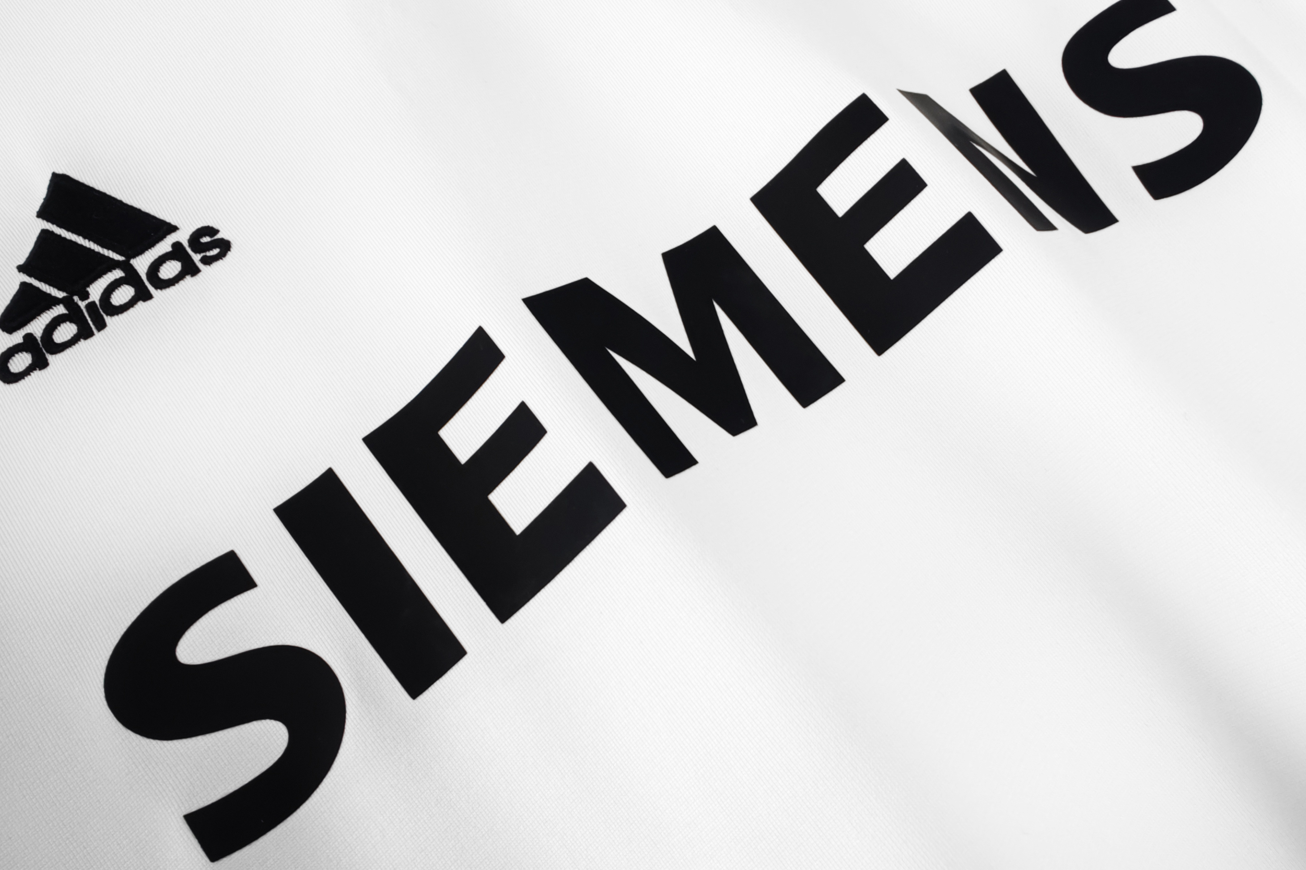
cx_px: 654
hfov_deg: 73.7
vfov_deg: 53.1
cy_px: 434
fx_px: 871
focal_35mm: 24
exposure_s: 1/100
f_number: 2.2
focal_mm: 2.59
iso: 227
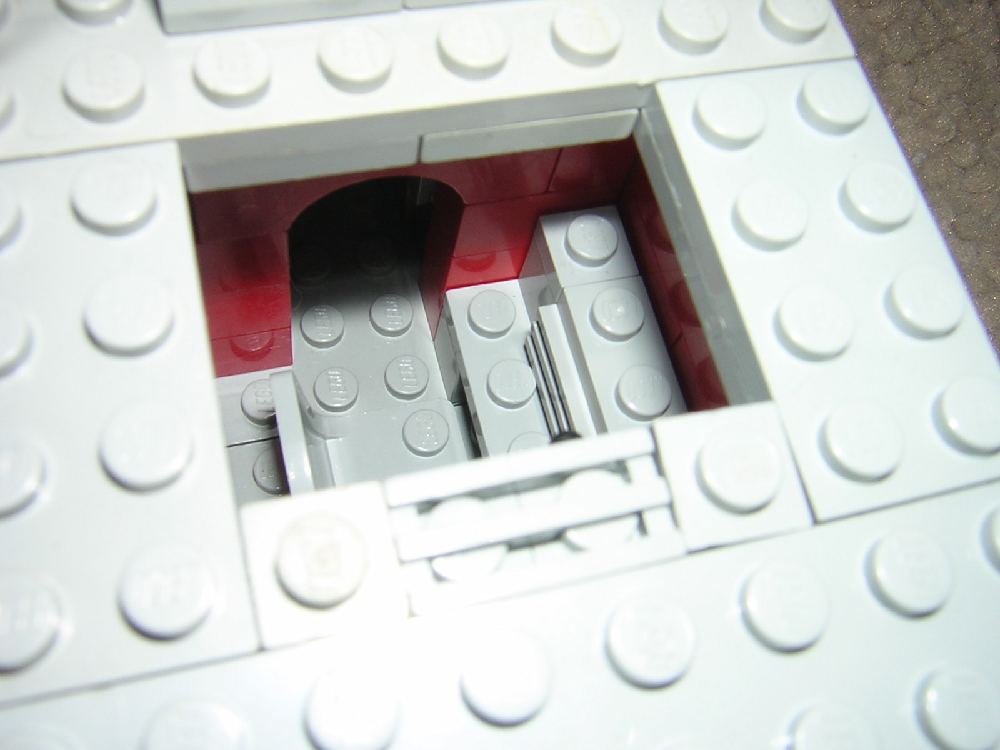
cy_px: 375
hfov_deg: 51.4
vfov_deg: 39.7
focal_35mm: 36
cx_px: 500
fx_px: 1040
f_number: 5.2
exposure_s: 1/60.1
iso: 100
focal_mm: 4.7
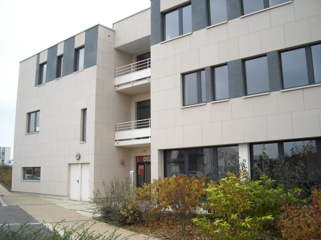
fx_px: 325
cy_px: 120
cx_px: 160
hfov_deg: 52.6
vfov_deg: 40.7
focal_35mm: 35
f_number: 2.8
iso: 64
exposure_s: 1/192
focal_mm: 5.7
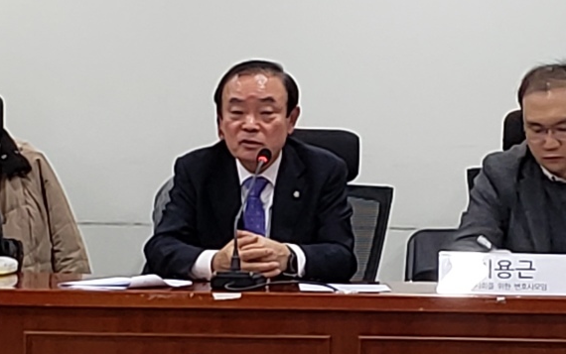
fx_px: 432
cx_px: 282
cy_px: 198
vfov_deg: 44.5
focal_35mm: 28
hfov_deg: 66.4
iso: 125
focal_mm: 4.3
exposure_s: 1/60
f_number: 2.4
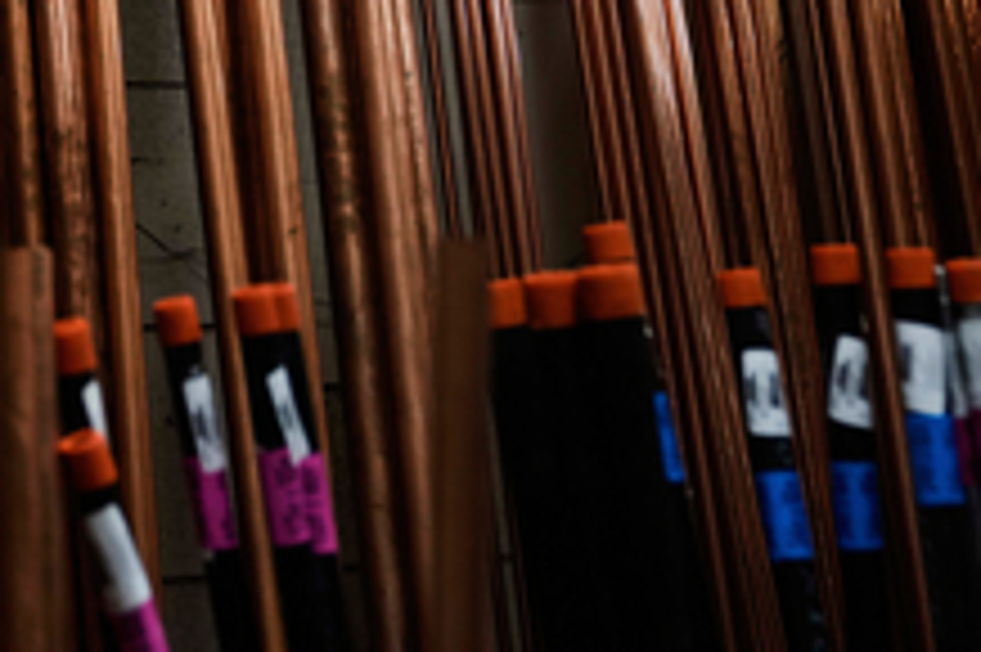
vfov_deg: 14.6
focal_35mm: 90
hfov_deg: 21.7
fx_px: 2451
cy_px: -173
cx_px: -27
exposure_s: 1/200
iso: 1600
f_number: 2.8
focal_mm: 35
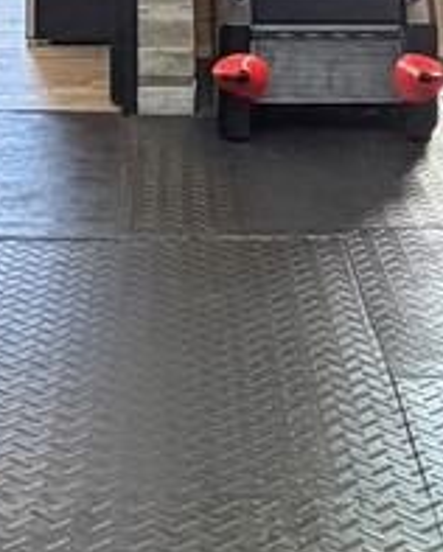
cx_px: 182
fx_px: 1816
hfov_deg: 13.9
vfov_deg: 16.2
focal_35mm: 111
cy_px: -196
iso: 200
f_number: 2.2
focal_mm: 2.22
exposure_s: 1/60
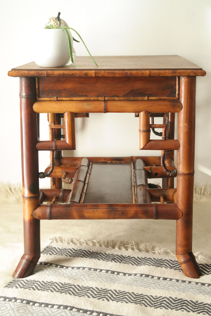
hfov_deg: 19.7
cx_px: 106
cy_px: 158
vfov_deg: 29.2
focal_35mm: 69
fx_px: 607
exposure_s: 1/50
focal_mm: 45
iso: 1600
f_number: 5.6
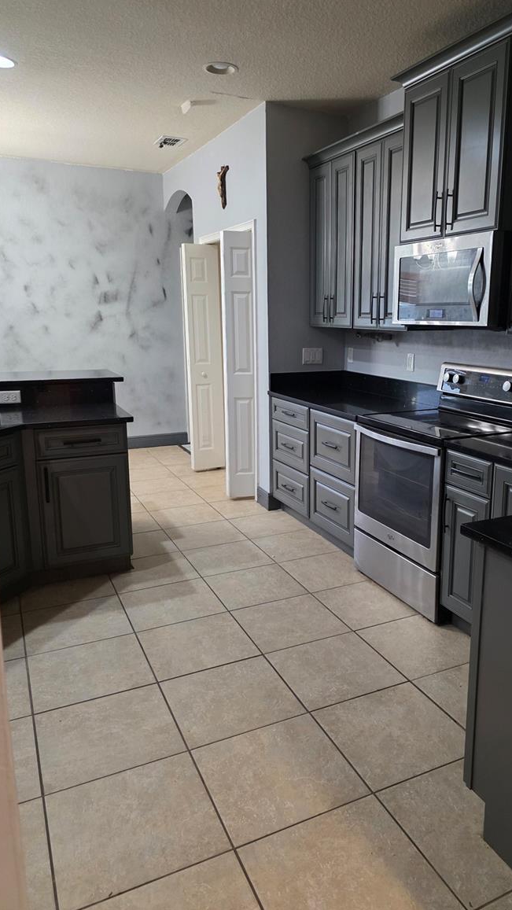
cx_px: 323
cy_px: 440
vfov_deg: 71.9
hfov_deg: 44.0
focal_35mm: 26
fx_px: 627
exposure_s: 1/120
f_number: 1.7
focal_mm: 6.3
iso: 800
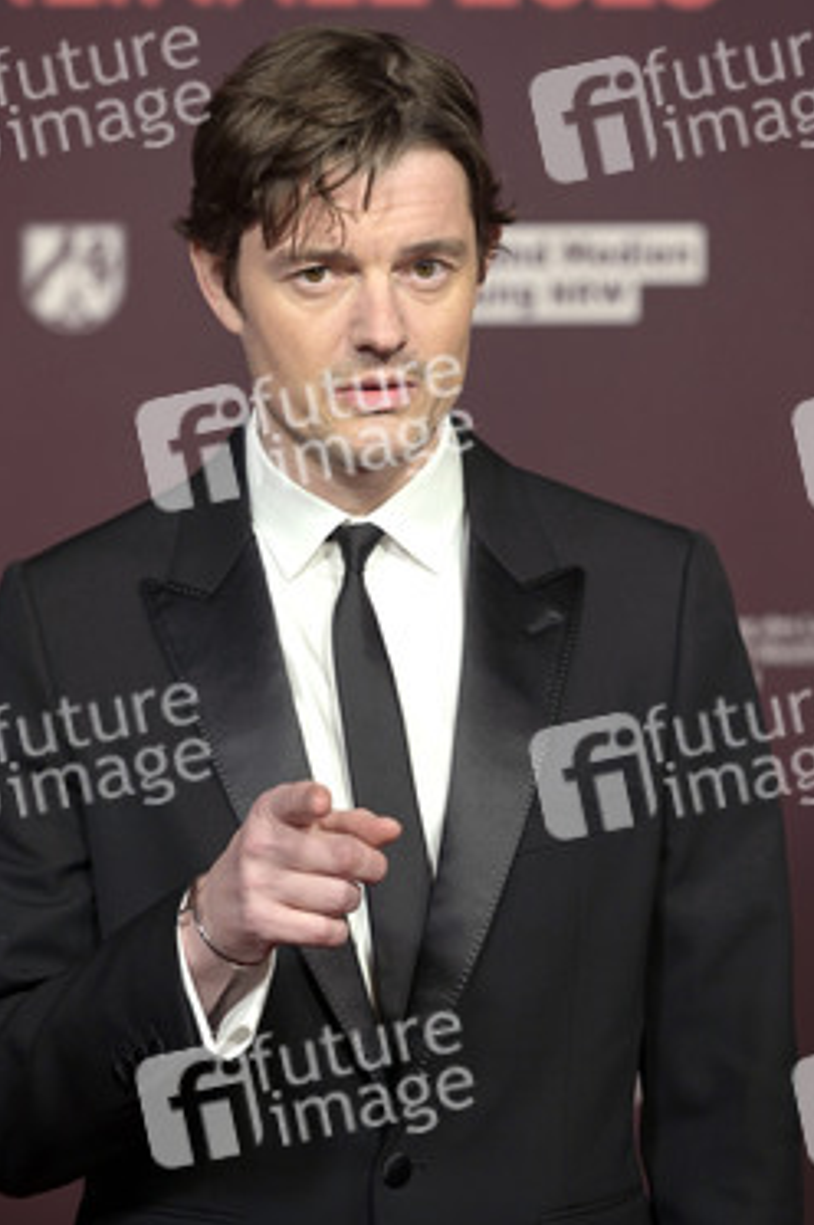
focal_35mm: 166
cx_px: 400
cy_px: 598
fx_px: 5640
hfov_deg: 8.3
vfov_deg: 12.4
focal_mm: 155
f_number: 4.5
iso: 1250
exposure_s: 1/400
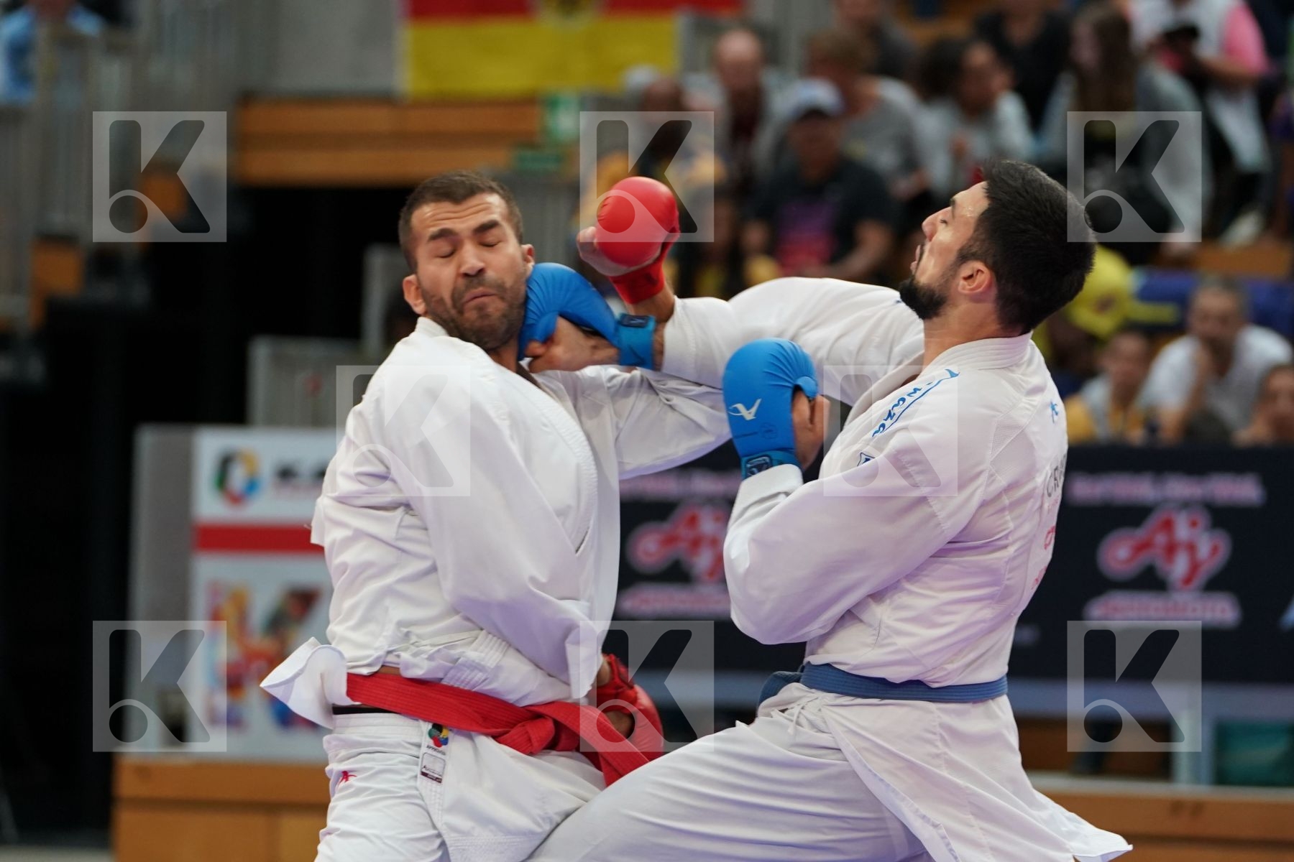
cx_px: 647
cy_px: 431
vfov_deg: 6.9
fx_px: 7116
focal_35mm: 198
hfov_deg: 10.4
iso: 1600
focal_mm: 132
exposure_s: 1/1000
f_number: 2.8
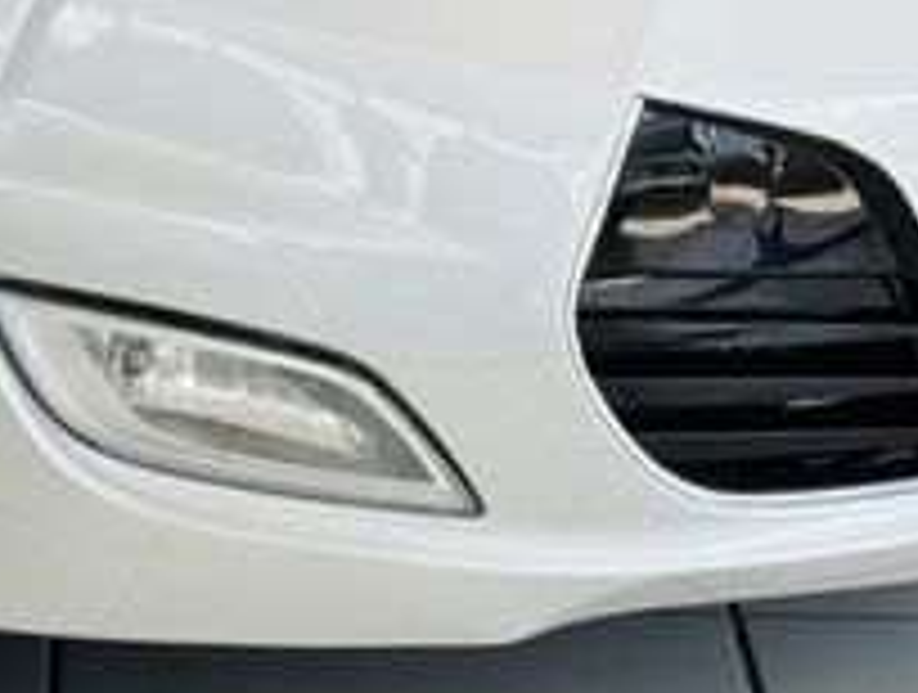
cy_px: -261
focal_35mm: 224
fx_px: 5954
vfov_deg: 6.6
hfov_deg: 8.7
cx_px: -169
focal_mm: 6.76
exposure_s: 1/379
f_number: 1.78
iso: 64
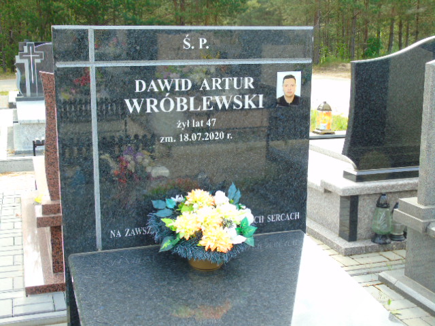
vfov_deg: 31.5
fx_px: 578
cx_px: 218
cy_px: 163
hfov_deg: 41.2
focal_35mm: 46
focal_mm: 8.2
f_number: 4.1
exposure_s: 1/100
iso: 80
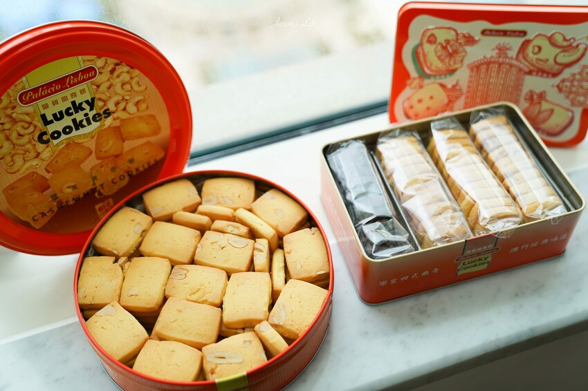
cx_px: 294
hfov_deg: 47.4
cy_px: 196
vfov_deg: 32.6
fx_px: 669
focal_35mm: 41
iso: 100
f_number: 2.8
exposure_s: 1/200
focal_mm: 41
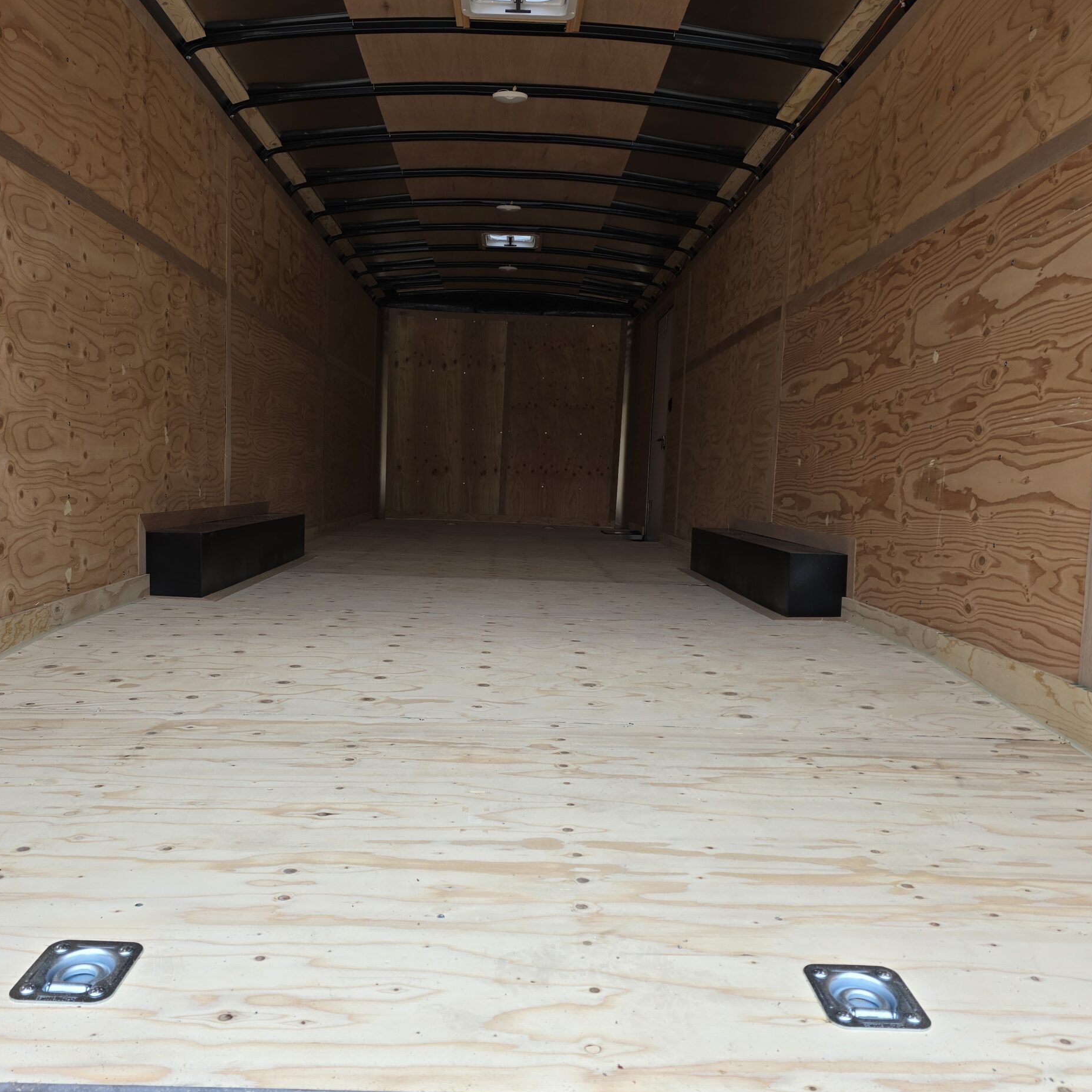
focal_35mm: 28
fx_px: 999
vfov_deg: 57.3
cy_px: 544
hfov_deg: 57.2
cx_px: 494
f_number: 1.7
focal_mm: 6.3
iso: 16
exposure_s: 1/180
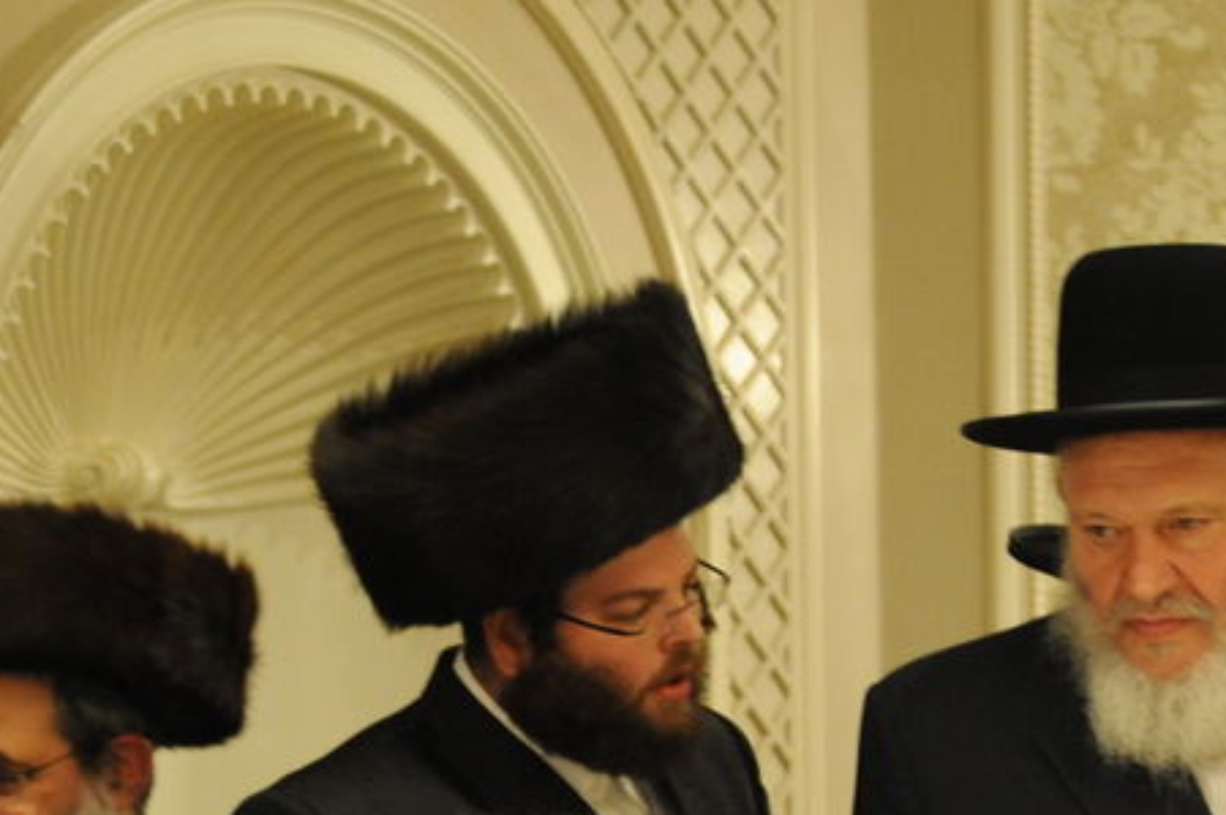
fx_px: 8470
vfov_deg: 5.5
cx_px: 493
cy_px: 1193
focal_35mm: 249
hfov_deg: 8.3
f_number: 2.8
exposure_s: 1/125
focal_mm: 80
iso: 3200
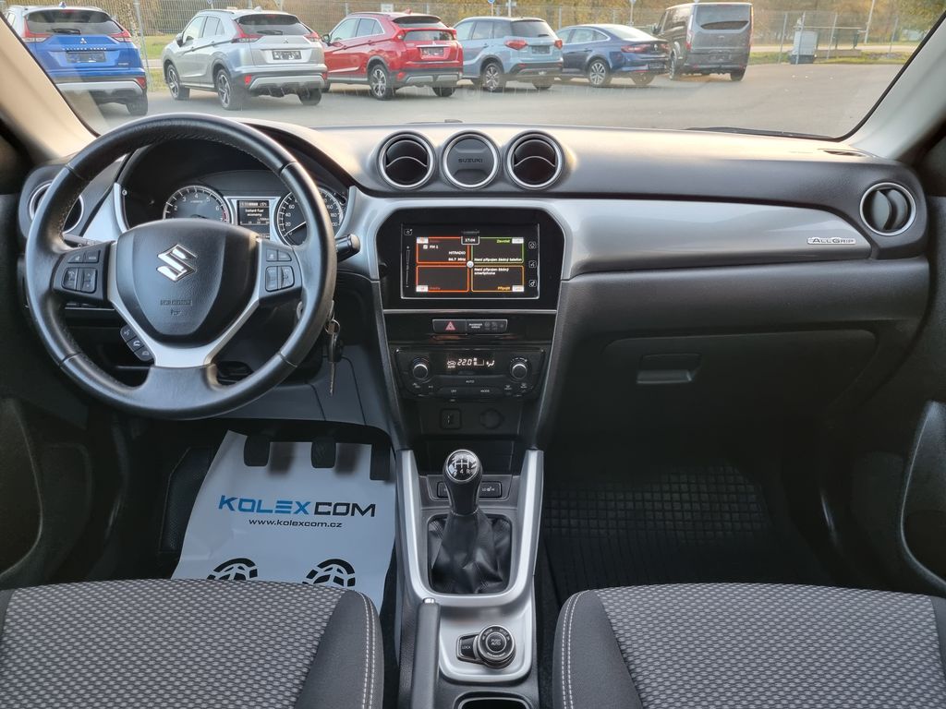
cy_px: 354
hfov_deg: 67.3
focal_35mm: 26
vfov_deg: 53.1
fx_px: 711
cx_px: 473
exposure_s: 1/100
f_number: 1.8
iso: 320
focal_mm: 5.4
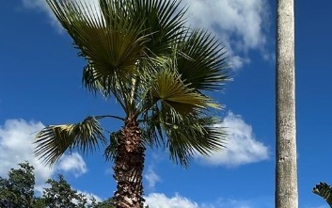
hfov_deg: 44.9
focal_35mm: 43
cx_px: 241
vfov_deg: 24.3
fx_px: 389
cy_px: 301
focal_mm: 2.22
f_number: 2.2
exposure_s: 1/3300
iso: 50
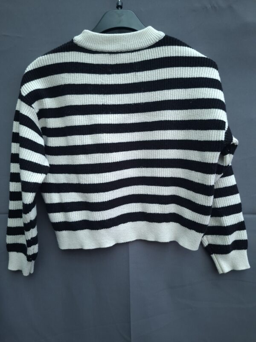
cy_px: 171
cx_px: 128
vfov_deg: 73.9
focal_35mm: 23
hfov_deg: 58.9
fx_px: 227
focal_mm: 5.54
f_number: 1.8
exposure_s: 1/100
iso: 250
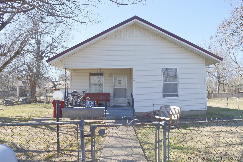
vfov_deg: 47.8
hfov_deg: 67.4
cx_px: 122
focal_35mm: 27
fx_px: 182
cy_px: 81
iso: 100
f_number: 7.1
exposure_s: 1/200
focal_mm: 18
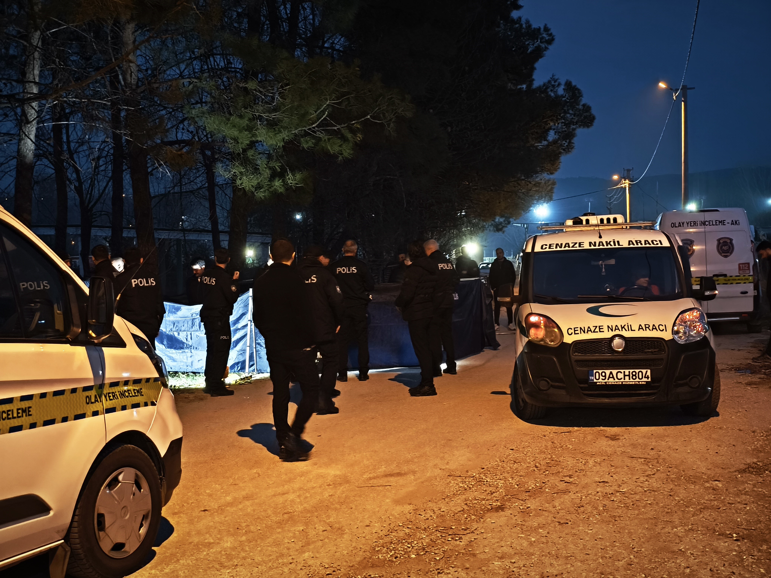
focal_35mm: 50
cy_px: 289
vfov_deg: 29.1
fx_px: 1114
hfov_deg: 38.2
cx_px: 386
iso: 6400
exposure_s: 1/20
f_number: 1.9
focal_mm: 7.1
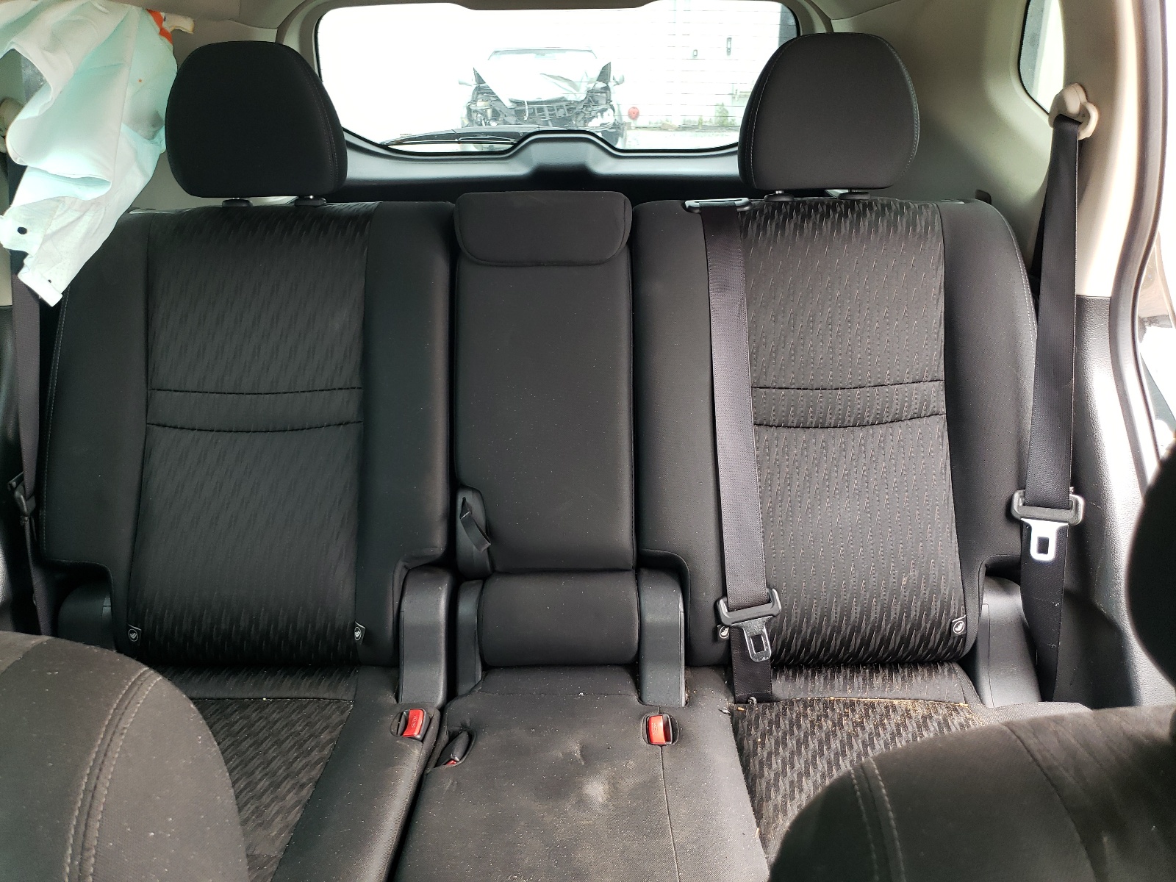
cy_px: 441
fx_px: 883
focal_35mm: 26
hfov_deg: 67.3
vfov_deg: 53.1
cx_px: 588
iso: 66
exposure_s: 1/60.2
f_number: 1.5
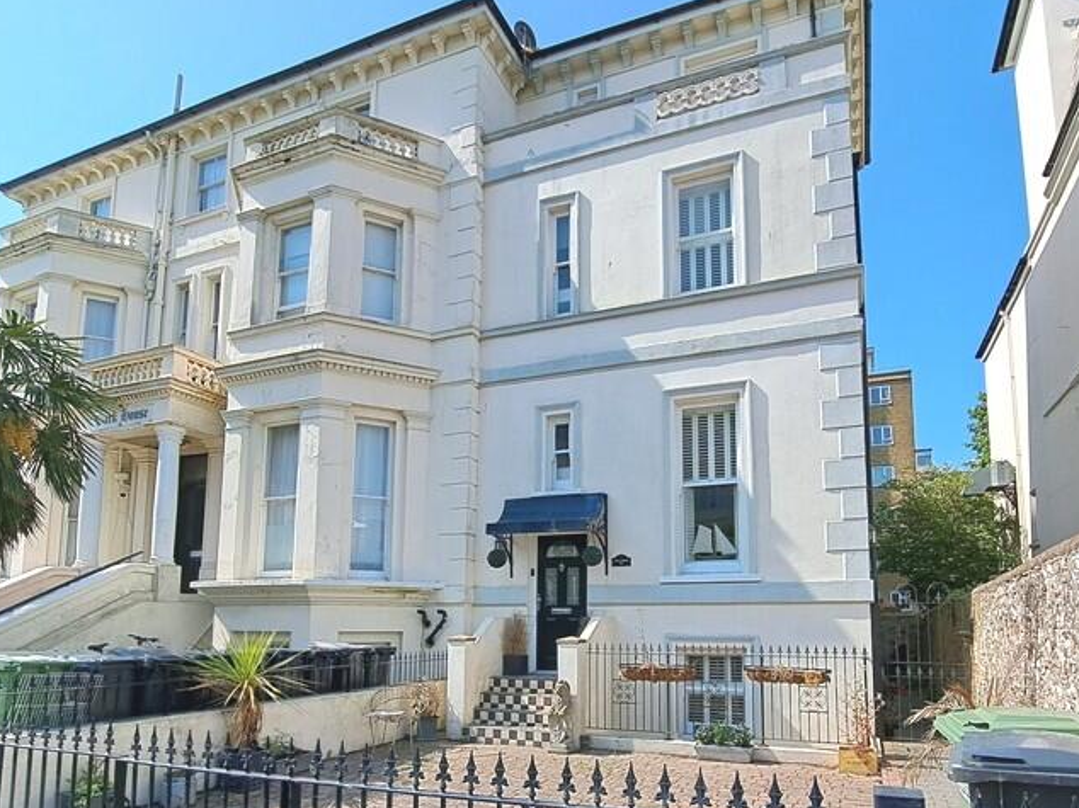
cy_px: 526
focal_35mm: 21
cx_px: 580
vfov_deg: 62.1
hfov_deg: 78.9
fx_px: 654
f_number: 2.2
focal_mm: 1.74
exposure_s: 1/1821
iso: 50
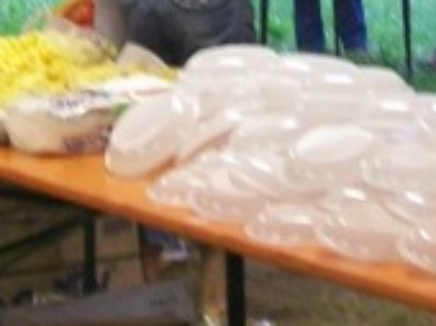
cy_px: -51
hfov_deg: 9.3
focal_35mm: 212
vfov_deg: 6.9
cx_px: 167
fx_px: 2666
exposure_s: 1/13
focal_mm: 7.6
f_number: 3
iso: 160
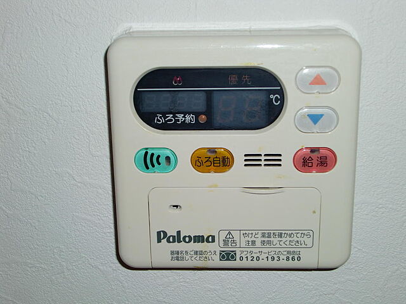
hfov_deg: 34.9
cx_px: 203
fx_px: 645
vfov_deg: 26.6
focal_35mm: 55
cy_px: 152
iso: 64
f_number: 3.6
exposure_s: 1/25
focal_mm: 9.8
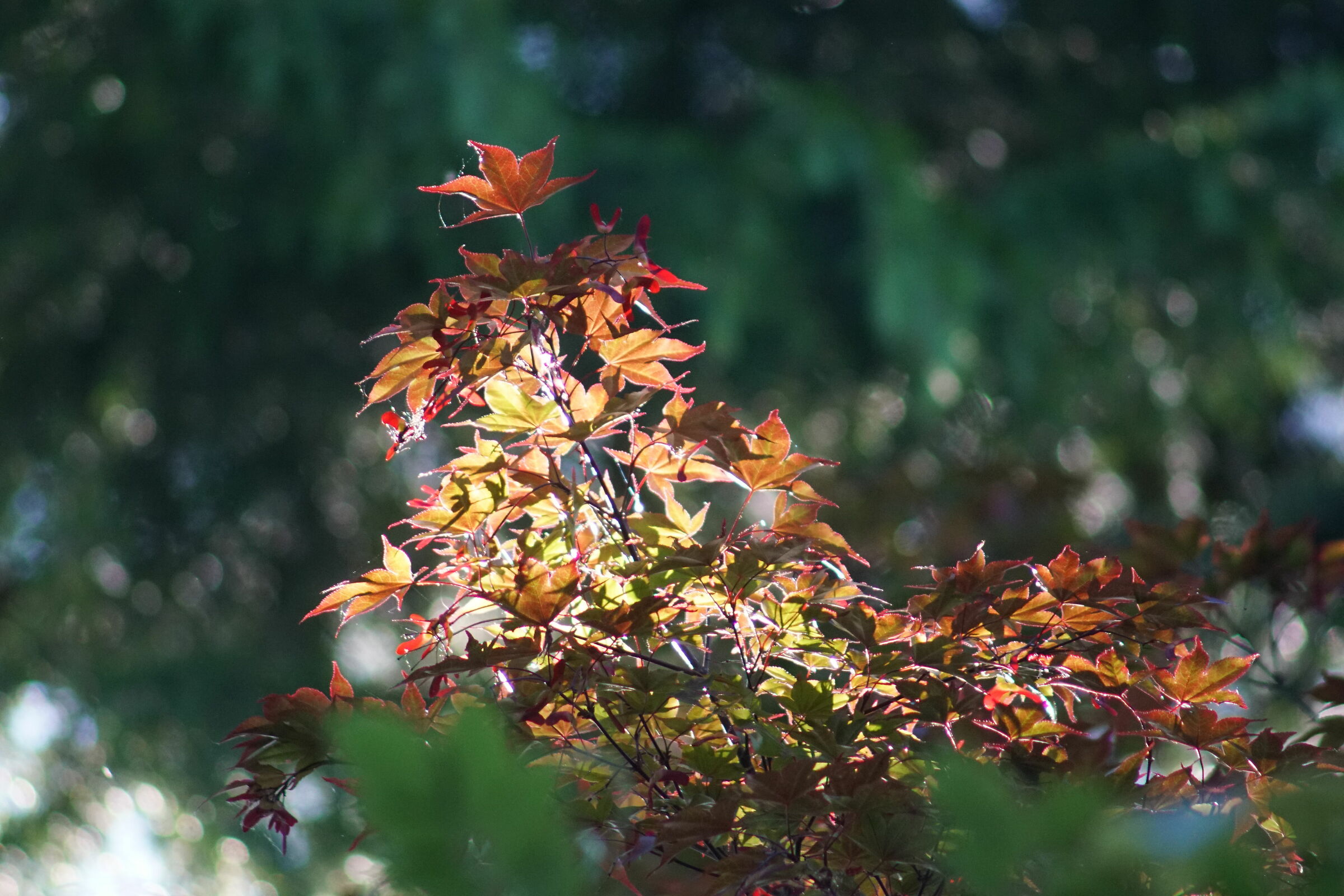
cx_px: 672
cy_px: 448
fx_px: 16799
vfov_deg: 3.1
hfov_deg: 4.6
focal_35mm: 450
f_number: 5.6
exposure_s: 1/500
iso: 1600
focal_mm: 300
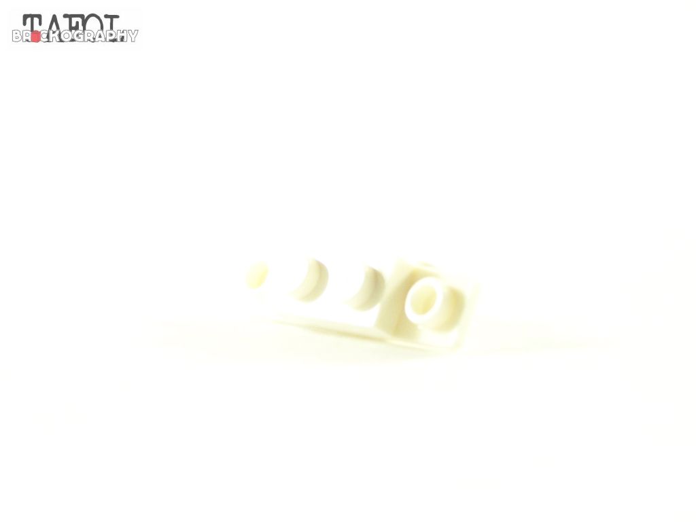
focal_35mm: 94
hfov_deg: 20.9
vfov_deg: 15.7
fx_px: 1890
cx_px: 348
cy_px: 261
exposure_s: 1/45
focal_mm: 15.6
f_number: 3.2
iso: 400
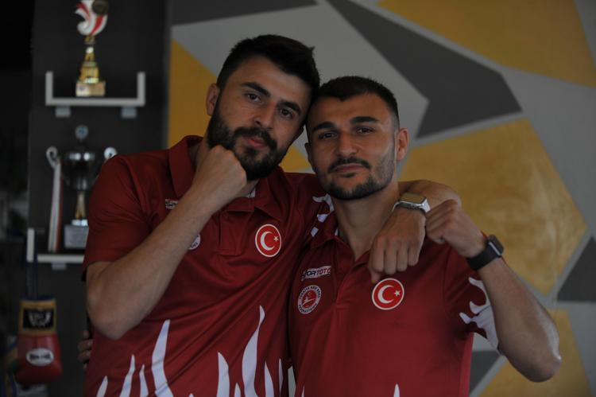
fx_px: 3309
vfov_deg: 6.9
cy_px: 198
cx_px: 298
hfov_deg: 10.3
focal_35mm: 200
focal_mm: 200
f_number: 2.8
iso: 400
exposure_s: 1/250
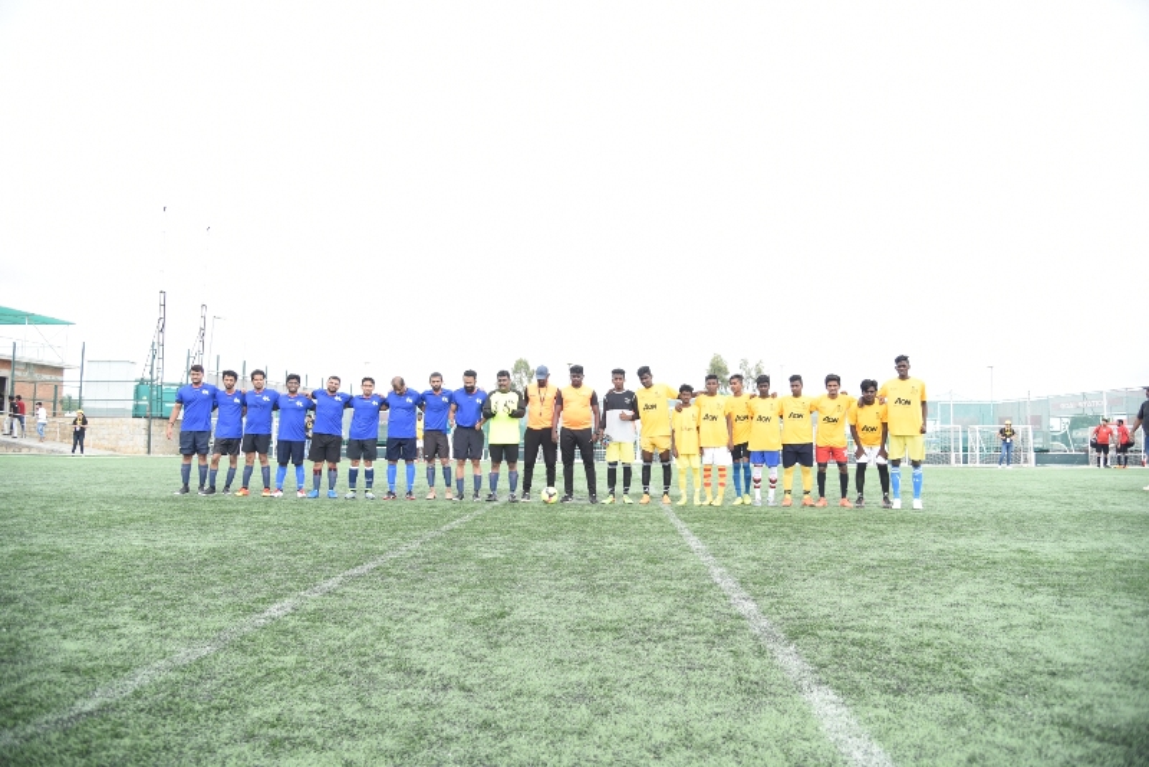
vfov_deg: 53.2
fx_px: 766
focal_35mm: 24
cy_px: 384
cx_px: 574
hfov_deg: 73.7
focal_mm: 24
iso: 640
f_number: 4
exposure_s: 1/1250
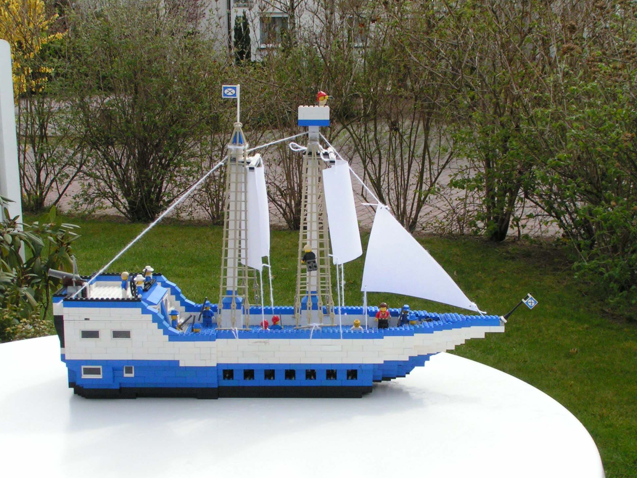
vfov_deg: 28.0
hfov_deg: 36.8
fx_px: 957
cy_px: 238
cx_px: 311
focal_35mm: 52
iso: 200
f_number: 6.3
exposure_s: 1/800
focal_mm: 7.6
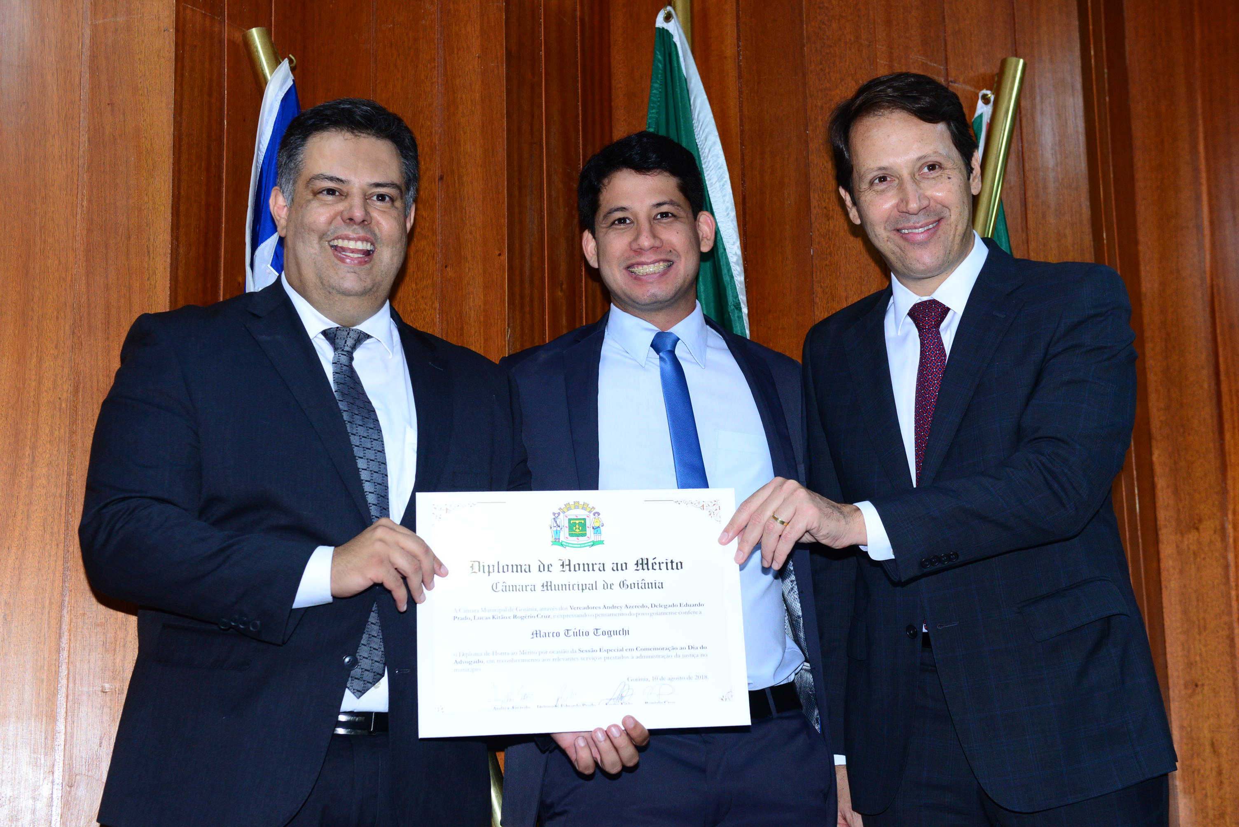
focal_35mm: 58
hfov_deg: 34.5
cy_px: 414
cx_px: 620
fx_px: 1997
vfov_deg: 23.4
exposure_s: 1/125
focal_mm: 58
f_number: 5.6
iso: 2000
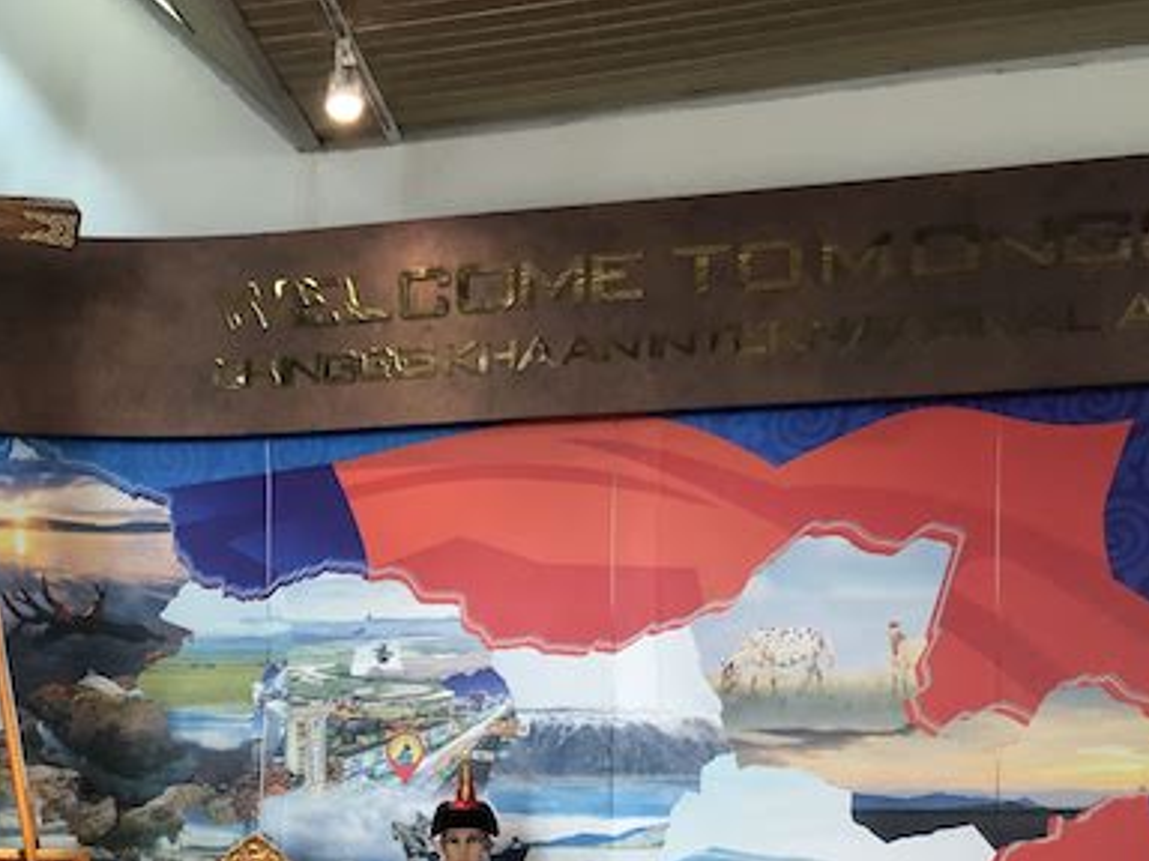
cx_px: 168
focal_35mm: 56
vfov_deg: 25.0
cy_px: 843
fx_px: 1859
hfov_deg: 33.0
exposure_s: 1/17
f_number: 1.8
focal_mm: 4
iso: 50
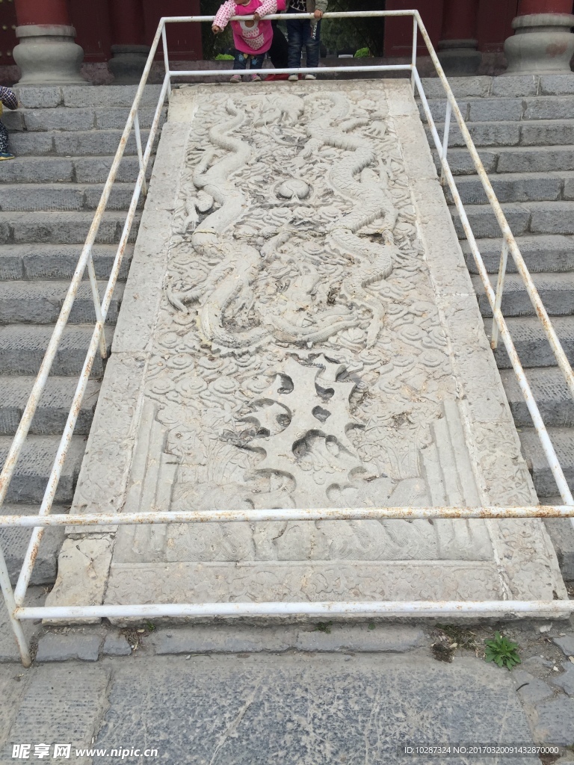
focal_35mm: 29
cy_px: 382
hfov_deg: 48.2
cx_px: 287
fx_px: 641
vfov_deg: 61.7
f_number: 2.2
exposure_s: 1/549
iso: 32
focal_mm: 4.15
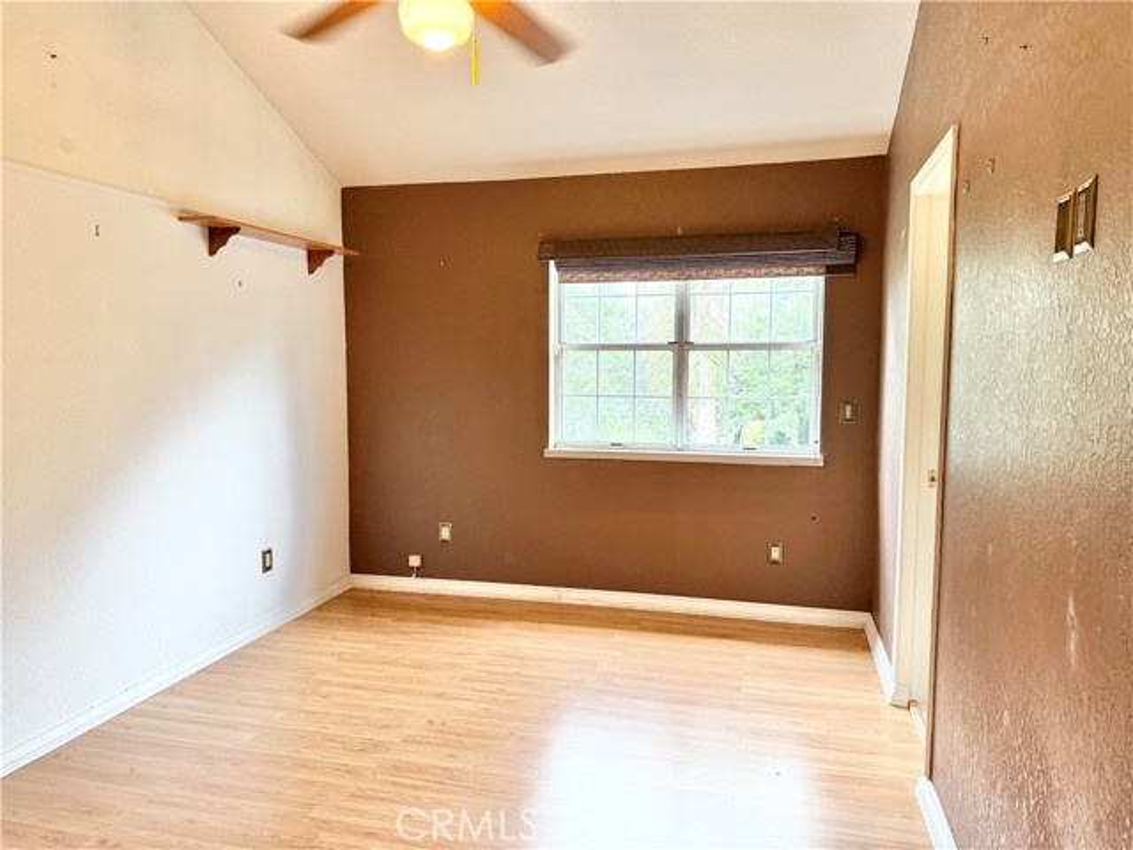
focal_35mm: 24
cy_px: 425
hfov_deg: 71.6
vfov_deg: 56.8
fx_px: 786
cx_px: 566
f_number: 1.78
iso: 160
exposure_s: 1/60
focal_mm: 6.76
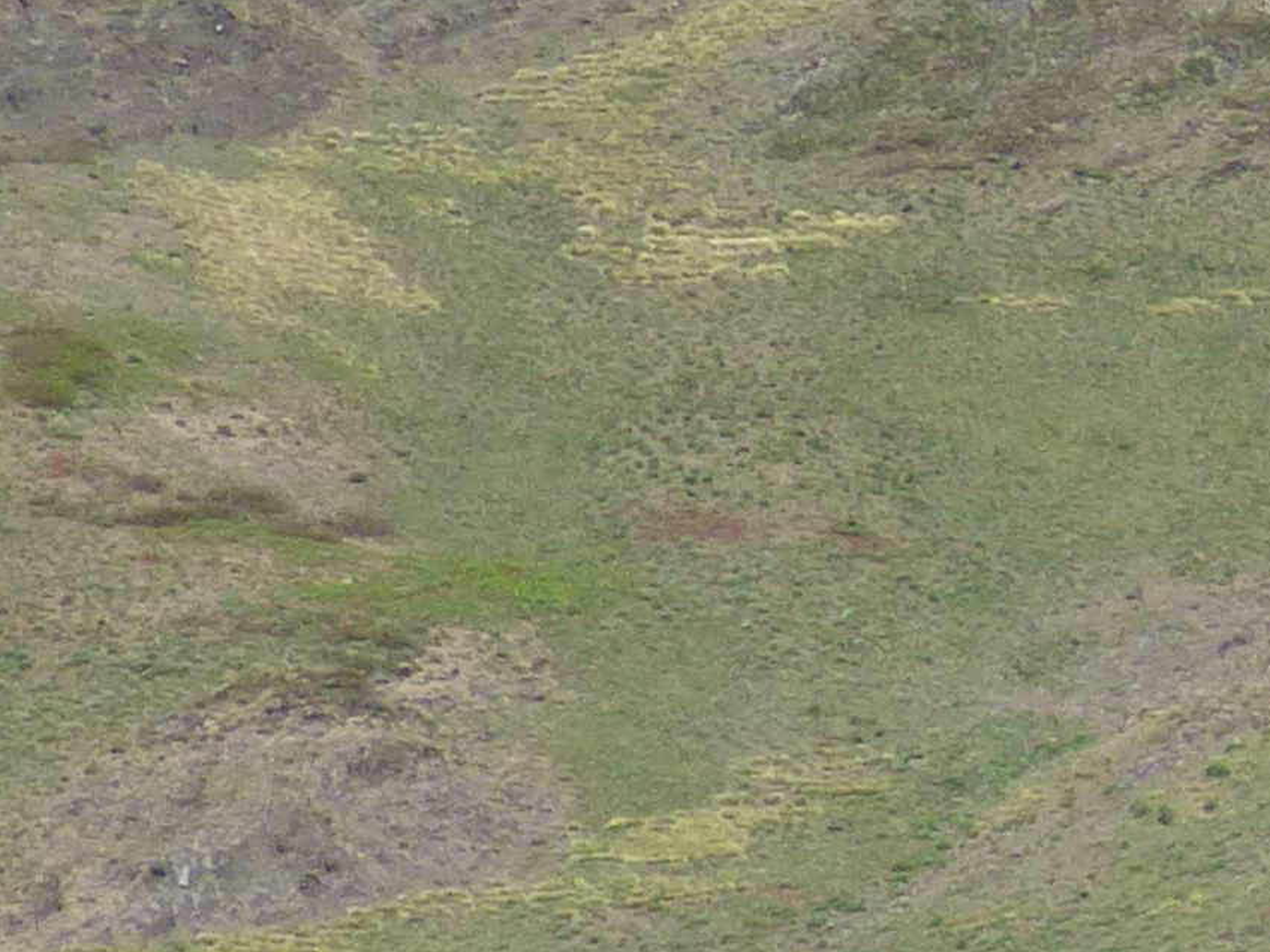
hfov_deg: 3.0
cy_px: 356
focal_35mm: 652
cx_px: 2562
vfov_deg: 2.3
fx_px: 23921
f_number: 5
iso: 100
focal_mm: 19.62
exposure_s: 1/400
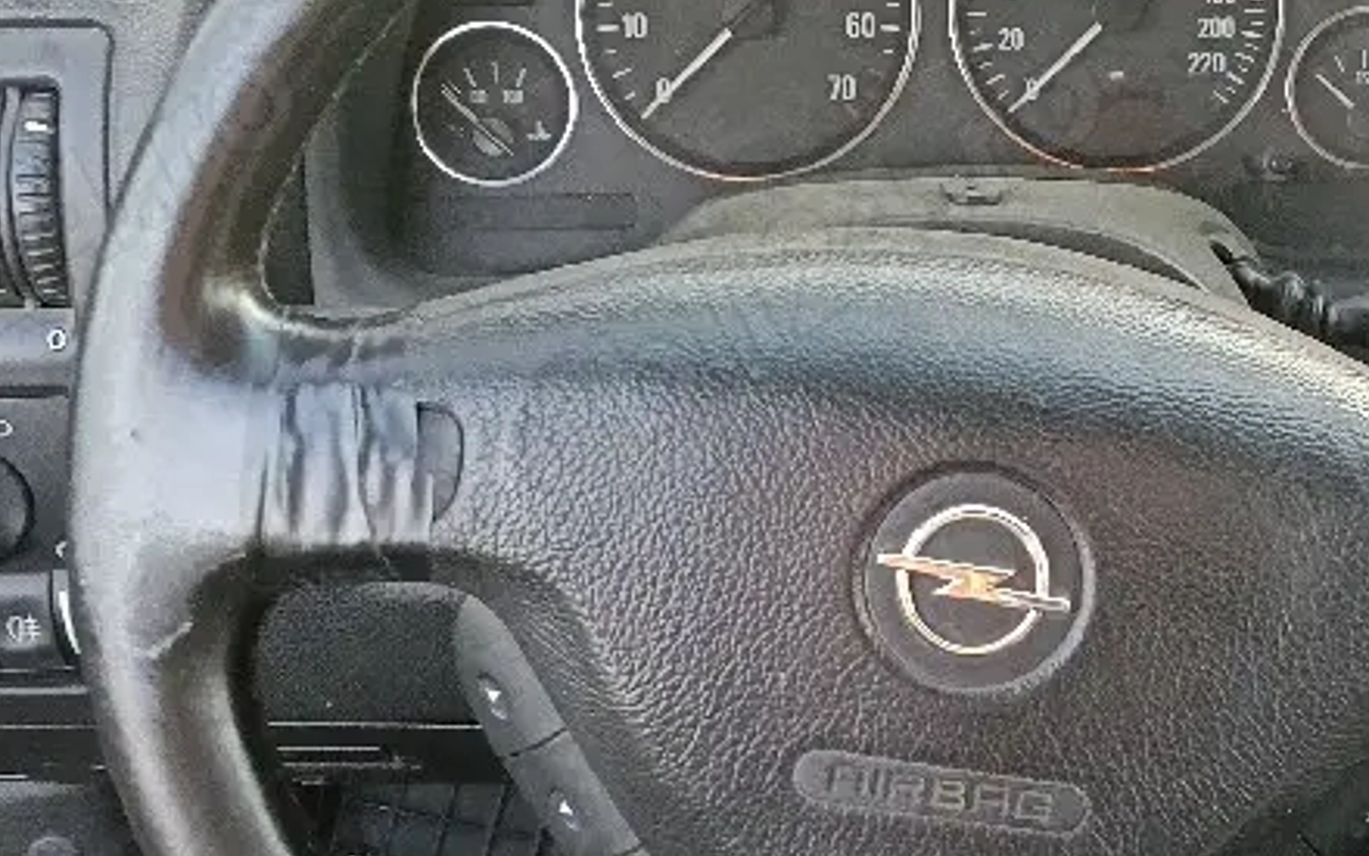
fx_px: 2425
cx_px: 974
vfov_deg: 20.0
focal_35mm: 65
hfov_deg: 31.1
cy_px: 330
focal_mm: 3.98
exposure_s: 1/33.3
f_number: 1.8
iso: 200
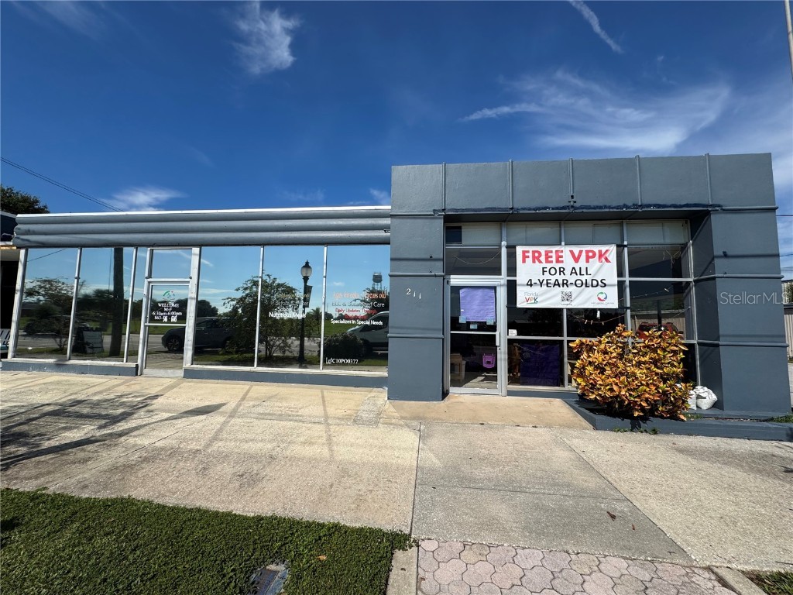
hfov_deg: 102.1
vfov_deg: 85.7
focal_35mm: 14
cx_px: 396
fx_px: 321
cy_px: 298
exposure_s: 1/3390
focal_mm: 2.22
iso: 50
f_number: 2.2
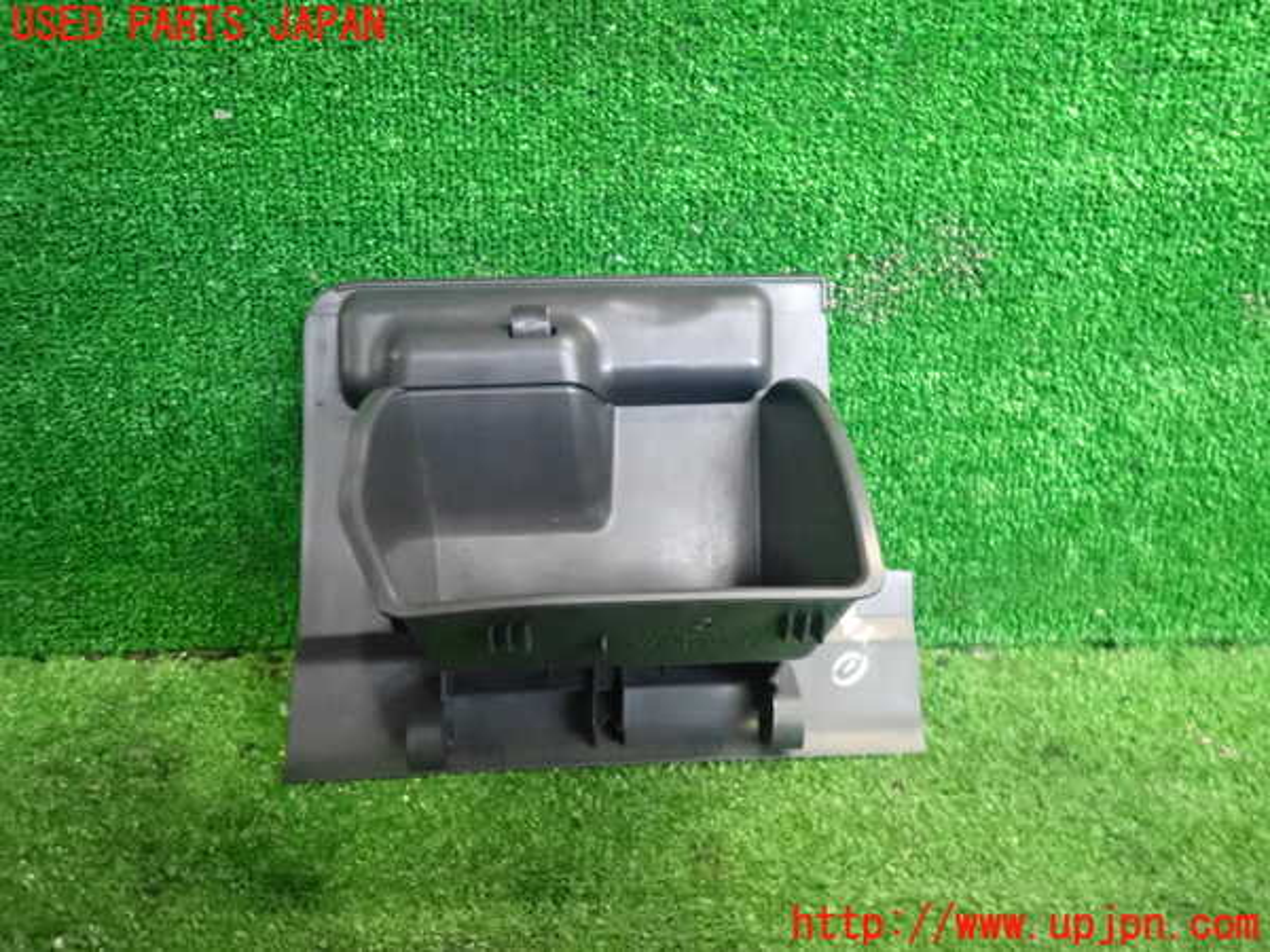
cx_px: 635
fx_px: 917
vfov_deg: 54.9
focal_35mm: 25
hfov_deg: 69.4
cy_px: 476
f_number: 2
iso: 2500
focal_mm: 4.5
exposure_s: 1/160
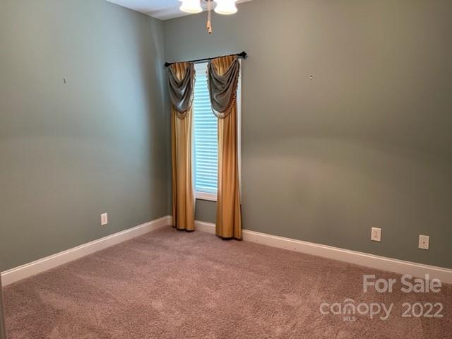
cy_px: 170
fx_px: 339
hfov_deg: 67.3
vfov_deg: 53.1
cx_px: 226
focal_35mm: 26
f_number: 1.6
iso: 250
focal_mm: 5.1
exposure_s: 1/60
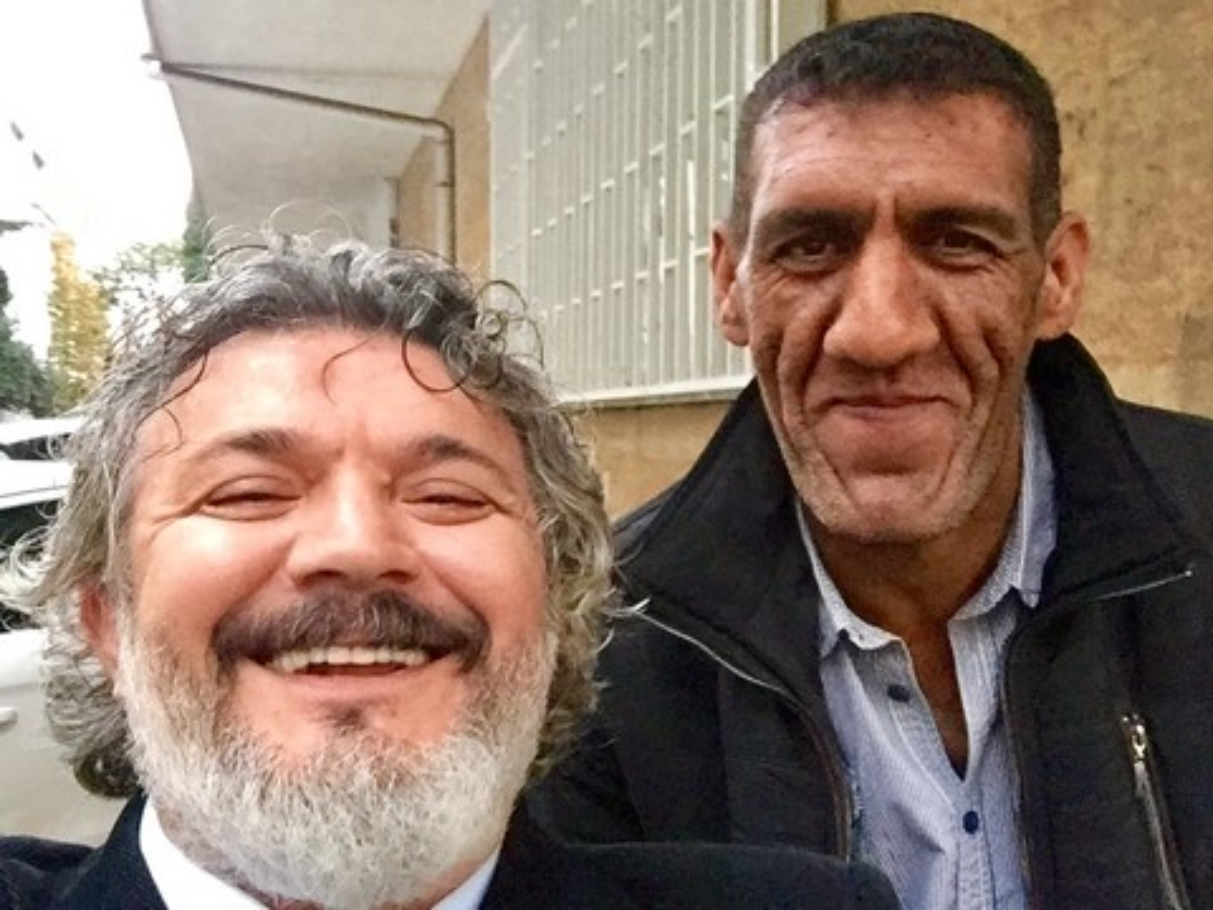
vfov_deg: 45.4
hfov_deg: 58.4
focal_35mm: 31
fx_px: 1086
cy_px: 455
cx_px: 606
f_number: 2.2
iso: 250
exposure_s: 1/33
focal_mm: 2.65
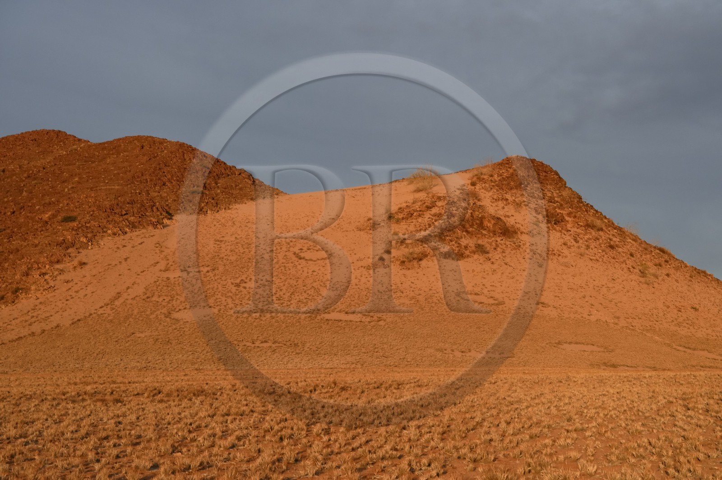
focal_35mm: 58
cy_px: 240
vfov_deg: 23.3
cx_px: 361
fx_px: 1162
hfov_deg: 34.5
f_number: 10
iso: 800
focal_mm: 58
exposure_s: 1/500
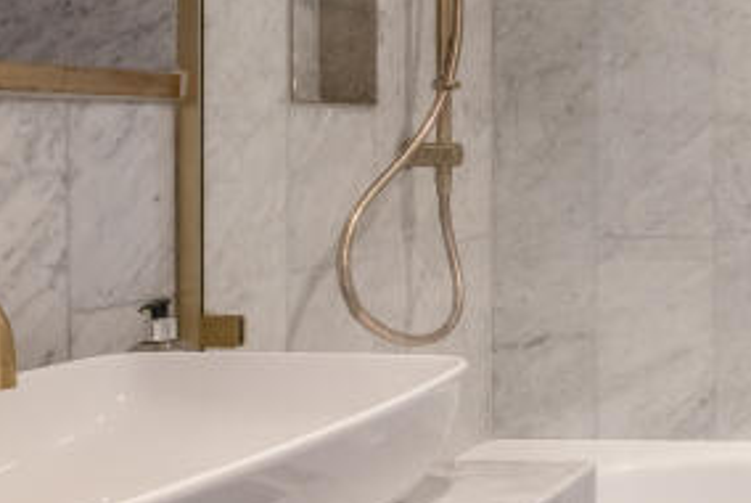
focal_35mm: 54
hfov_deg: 29.0
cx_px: 1005
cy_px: 68
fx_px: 1128
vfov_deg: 24.5
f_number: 7.1
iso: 250
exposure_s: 1/4
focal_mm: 10
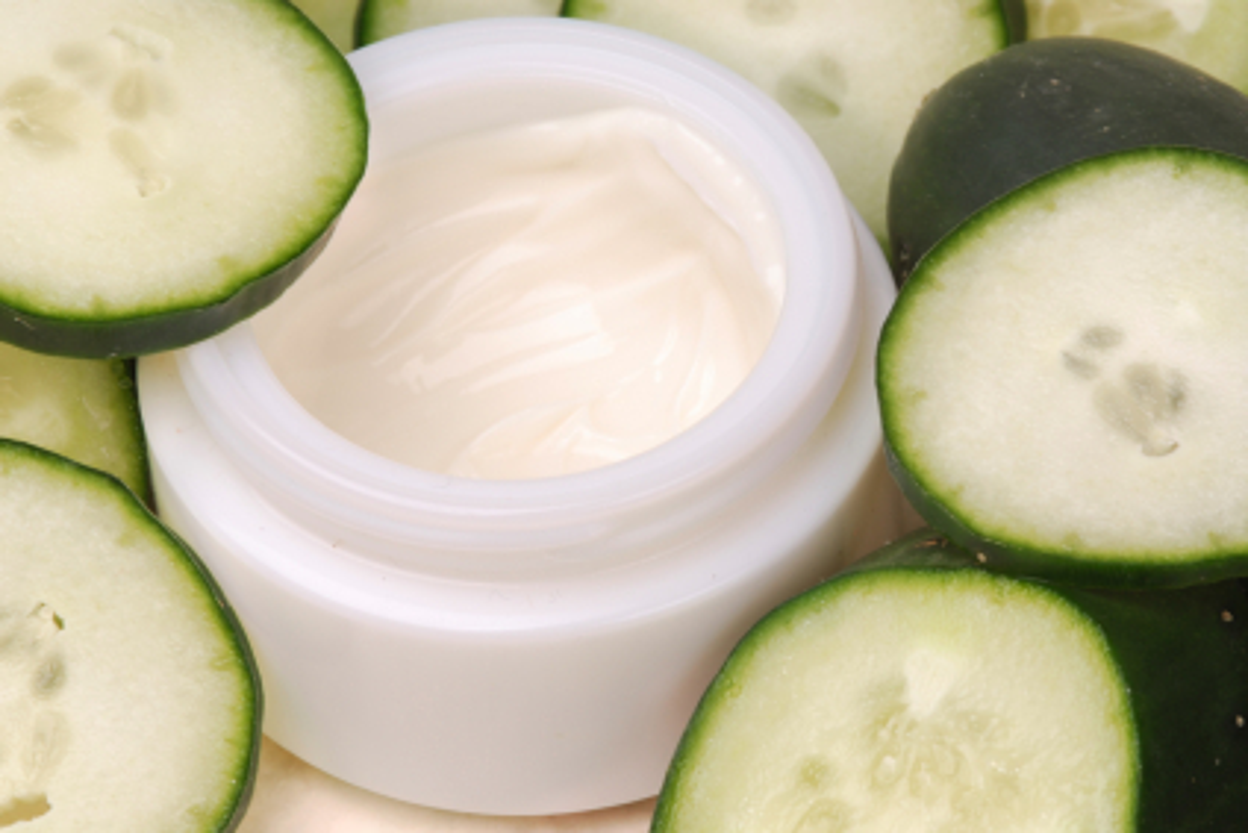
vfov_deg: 8.7
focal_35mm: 158
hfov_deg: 13.0
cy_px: 416
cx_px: 624
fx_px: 5462
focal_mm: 105
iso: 100
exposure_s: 1/60
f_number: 22
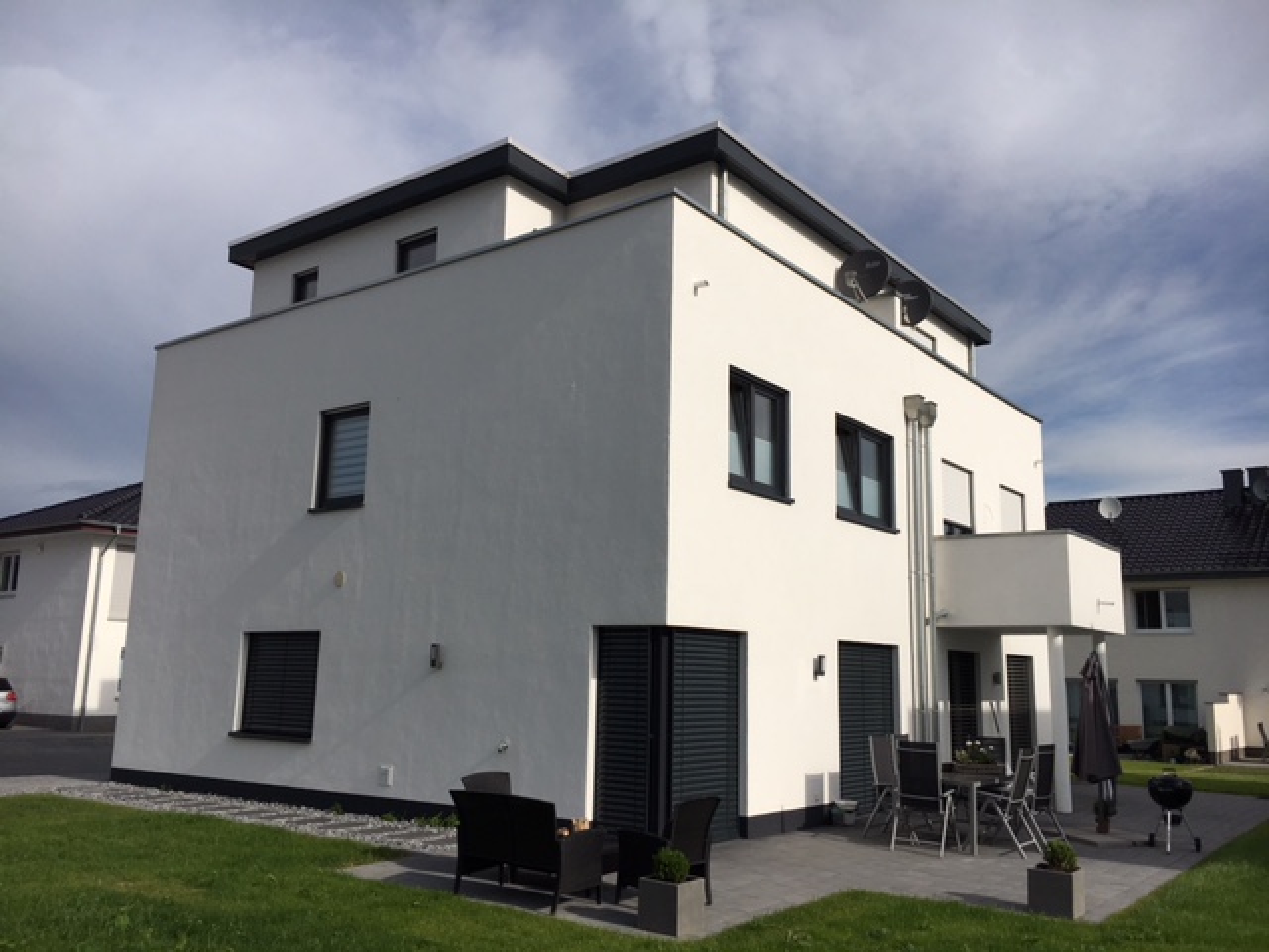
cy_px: 476
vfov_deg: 48.2
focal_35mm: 29
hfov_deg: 61.7
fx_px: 1063
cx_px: 634
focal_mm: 4.15
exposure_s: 1/3497
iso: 25
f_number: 2.2
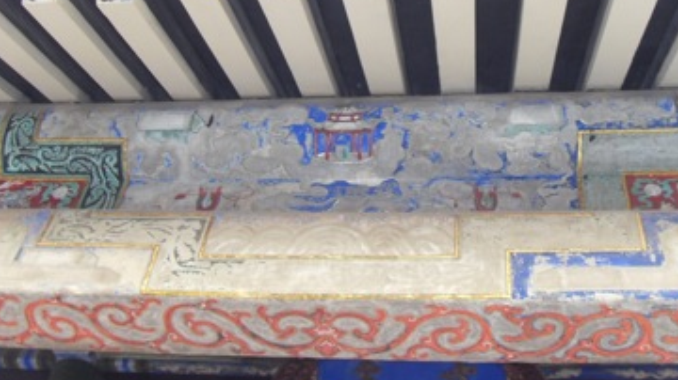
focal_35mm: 52
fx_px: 934
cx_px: 348
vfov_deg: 22.8
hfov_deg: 39.9
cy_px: 87
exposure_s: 1/45
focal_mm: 6.6
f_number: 3.5
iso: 200
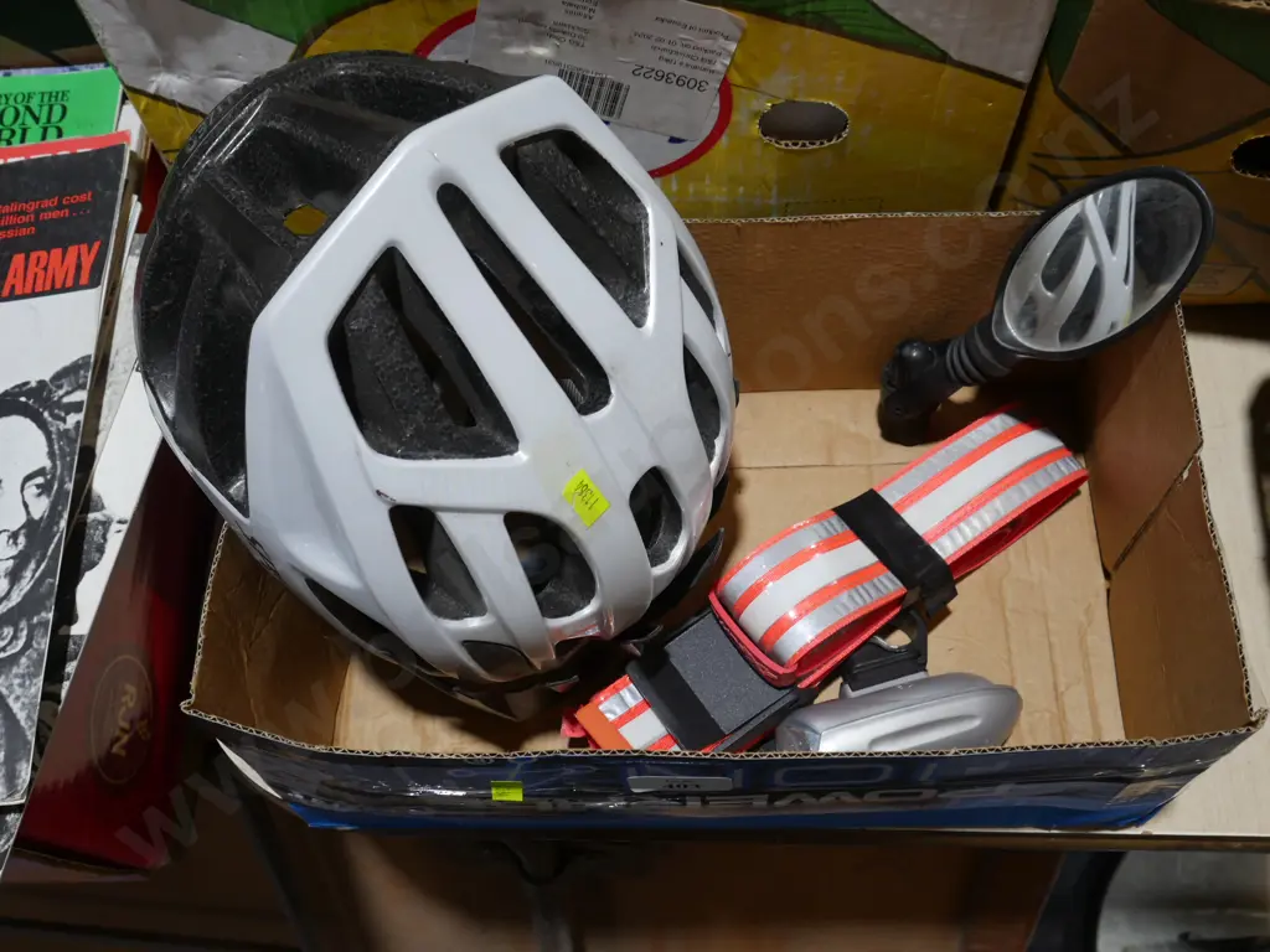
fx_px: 1247
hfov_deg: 54.0
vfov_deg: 41.8
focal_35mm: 34
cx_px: 635
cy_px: 476
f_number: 5.6
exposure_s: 1/60
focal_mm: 17
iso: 320
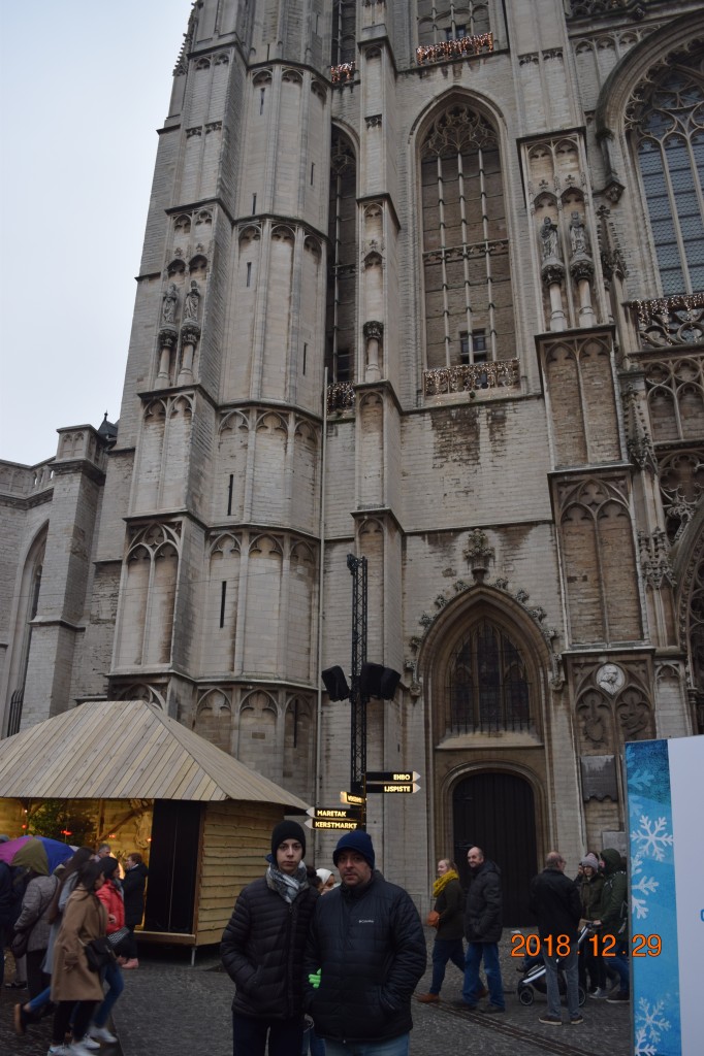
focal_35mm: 27
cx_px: 352
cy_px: 528
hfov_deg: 47.9
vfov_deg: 67.4
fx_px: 792
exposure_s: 1/80
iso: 400
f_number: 4.5
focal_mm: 18
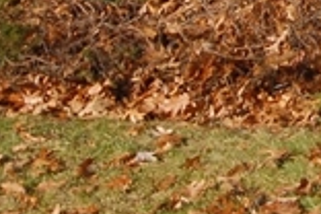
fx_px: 1756
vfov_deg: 6.3
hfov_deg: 8.9
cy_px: -477
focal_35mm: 197
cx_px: 889
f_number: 20
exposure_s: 1/60
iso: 400
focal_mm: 20
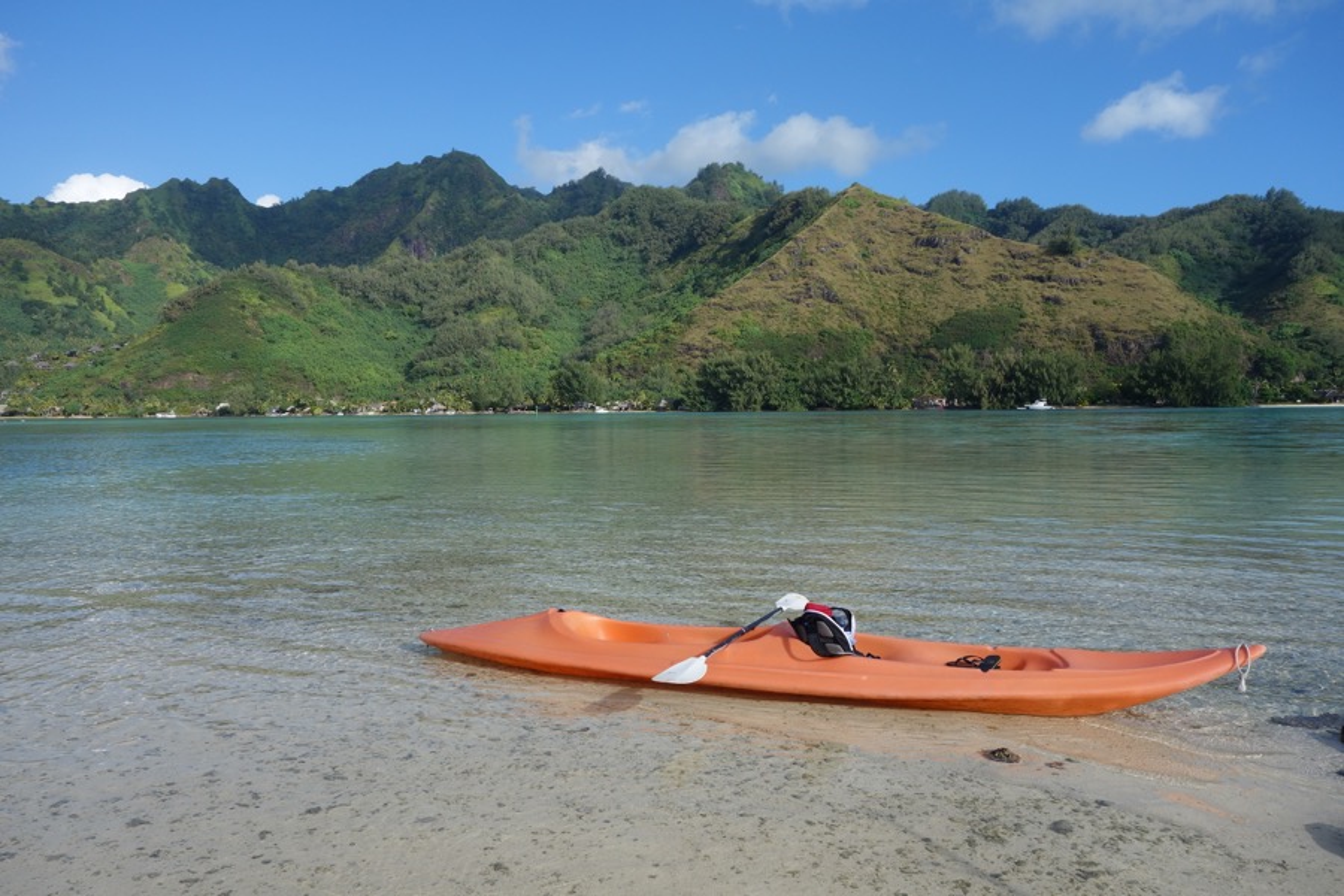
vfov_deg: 46.4
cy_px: 448
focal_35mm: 28
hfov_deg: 65.5
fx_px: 1045
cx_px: 672
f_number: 5.6
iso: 125
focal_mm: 10.4
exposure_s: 1/500
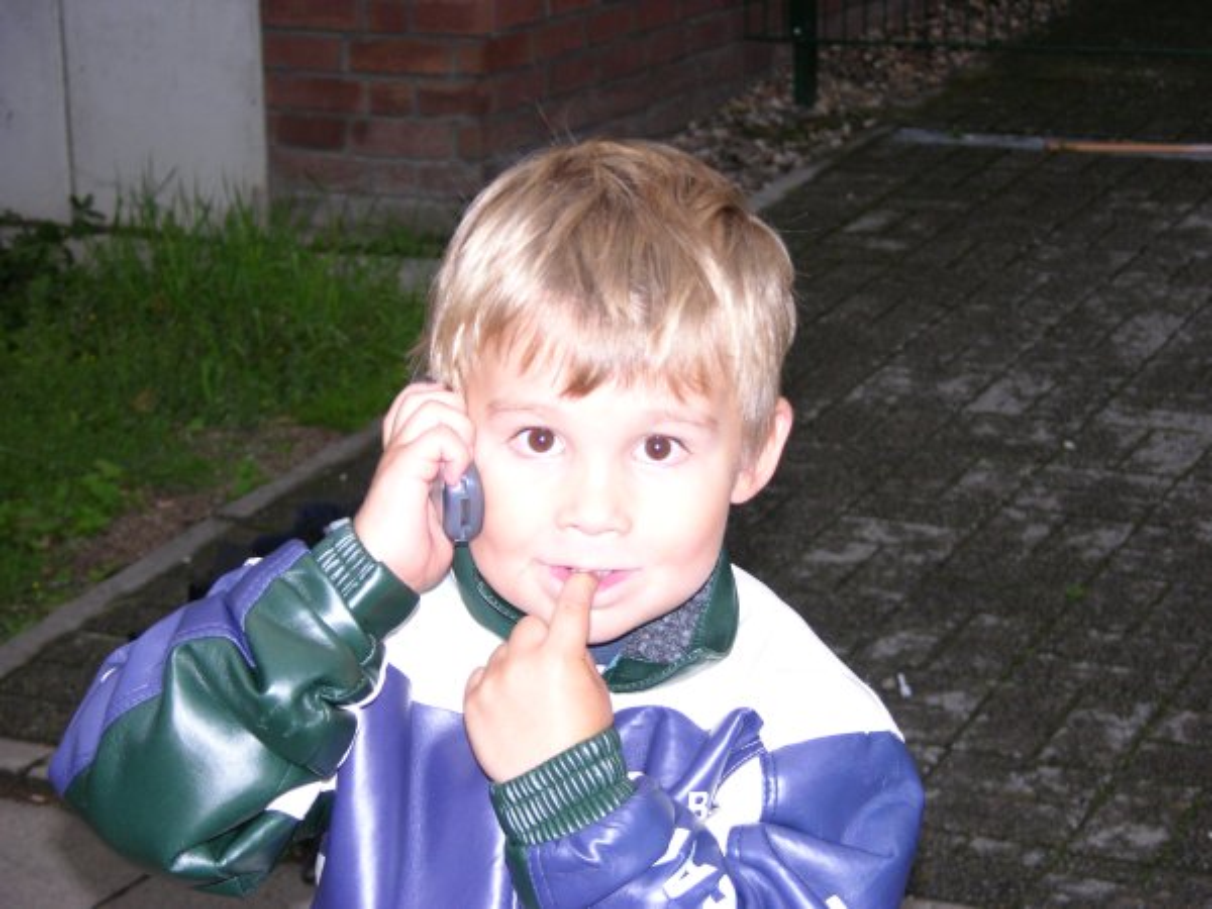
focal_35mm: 93
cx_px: 606
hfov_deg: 21.1
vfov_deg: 15.9
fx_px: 3256
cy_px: 454
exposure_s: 1/120
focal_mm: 23.7
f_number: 3.6
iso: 100
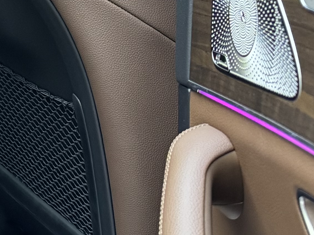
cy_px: -17
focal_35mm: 121
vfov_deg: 12.1
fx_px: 1098
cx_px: -312
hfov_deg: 13.8
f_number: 1.78
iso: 400
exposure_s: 1/50
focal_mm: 6.76
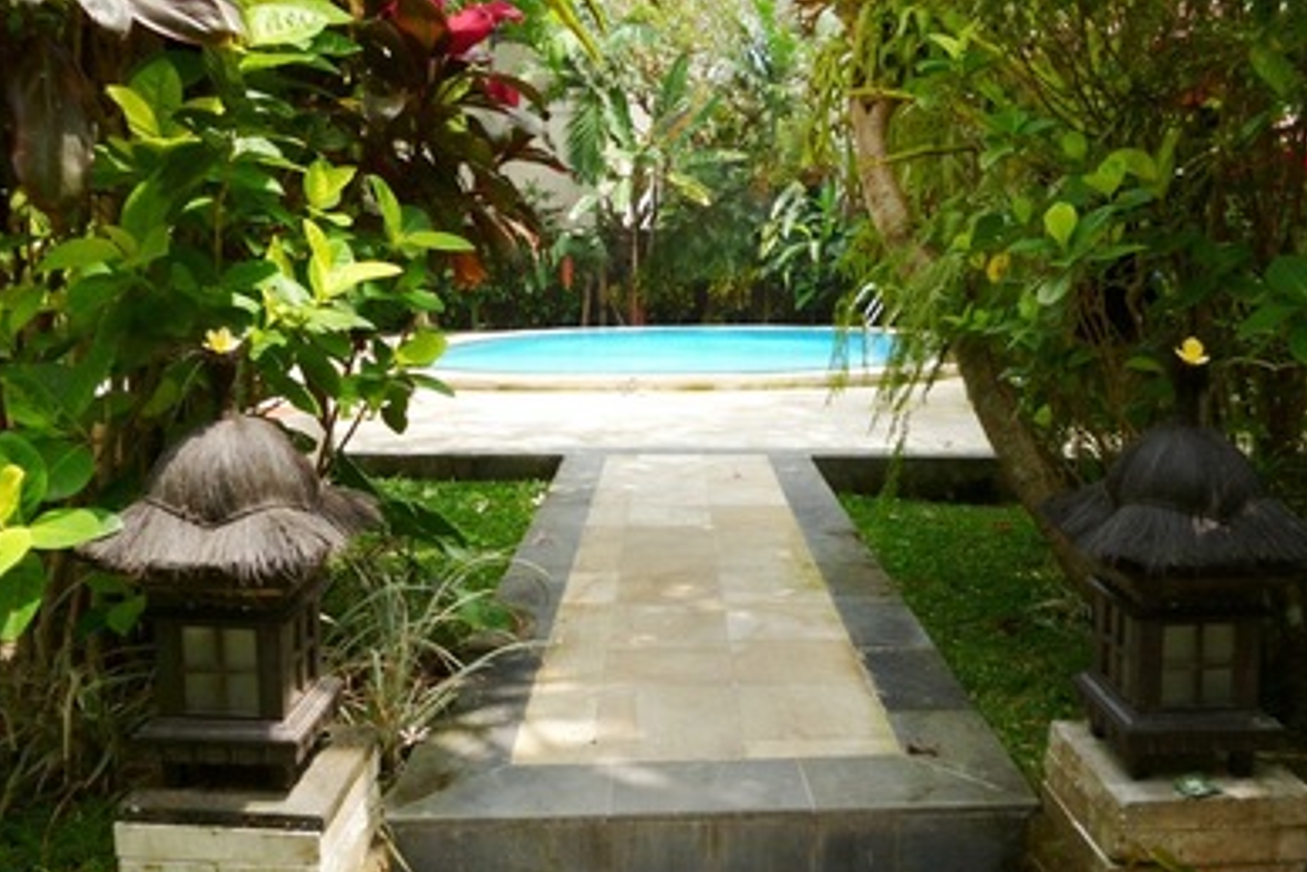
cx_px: 660
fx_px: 1090
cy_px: 448
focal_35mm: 30
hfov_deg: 61.9
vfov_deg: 43.6
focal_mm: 5
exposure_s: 1/320
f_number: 3.1
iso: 100
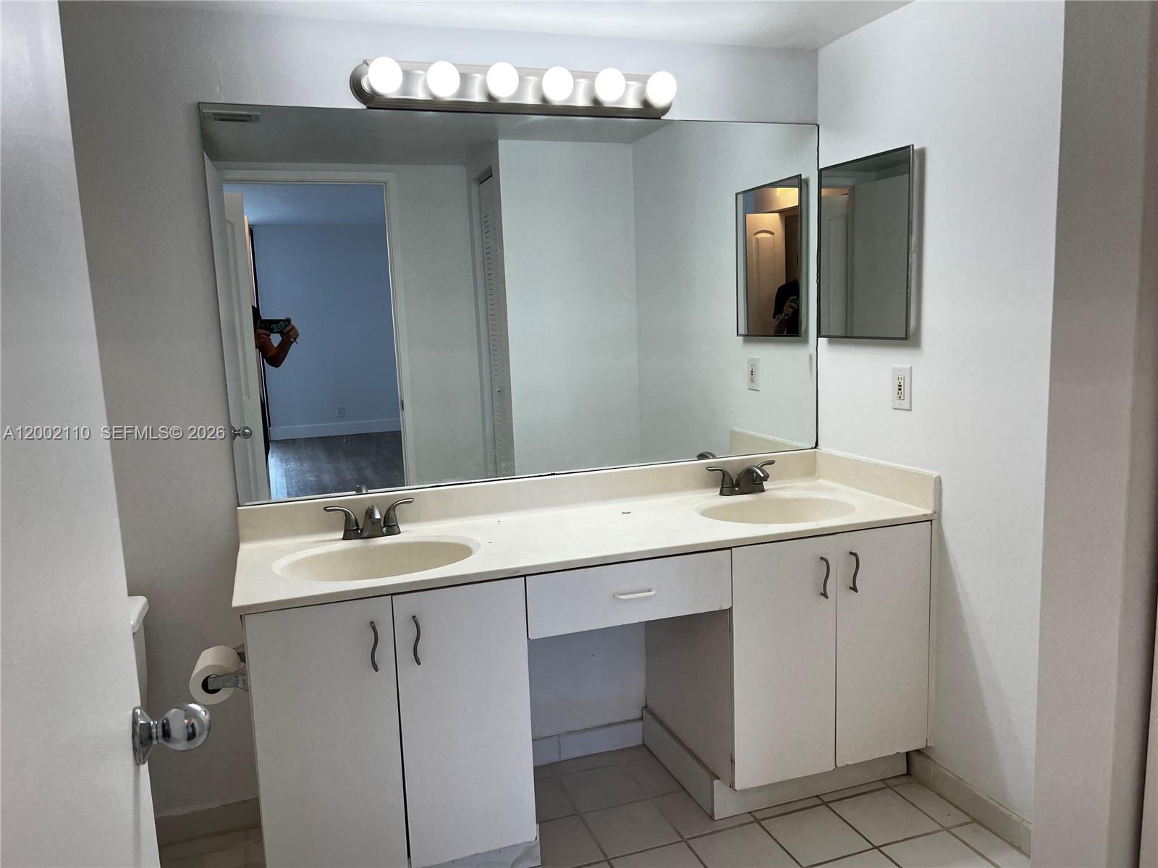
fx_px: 870
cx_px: 579
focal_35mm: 26
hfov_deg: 67.3
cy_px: 434
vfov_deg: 53.1
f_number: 1.5
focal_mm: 5.7
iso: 50
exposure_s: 1/159
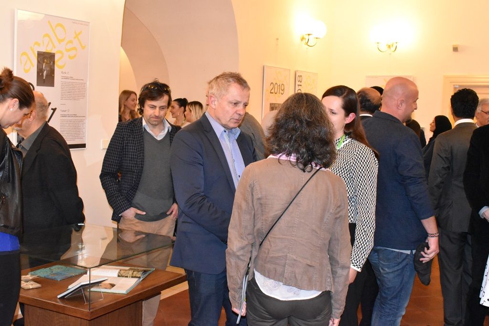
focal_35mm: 44
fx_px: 591
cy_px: 163
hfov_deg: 45.0
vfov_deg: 30.9
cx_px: 244
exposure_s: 1/60
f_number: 8
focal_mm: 29
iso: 6400
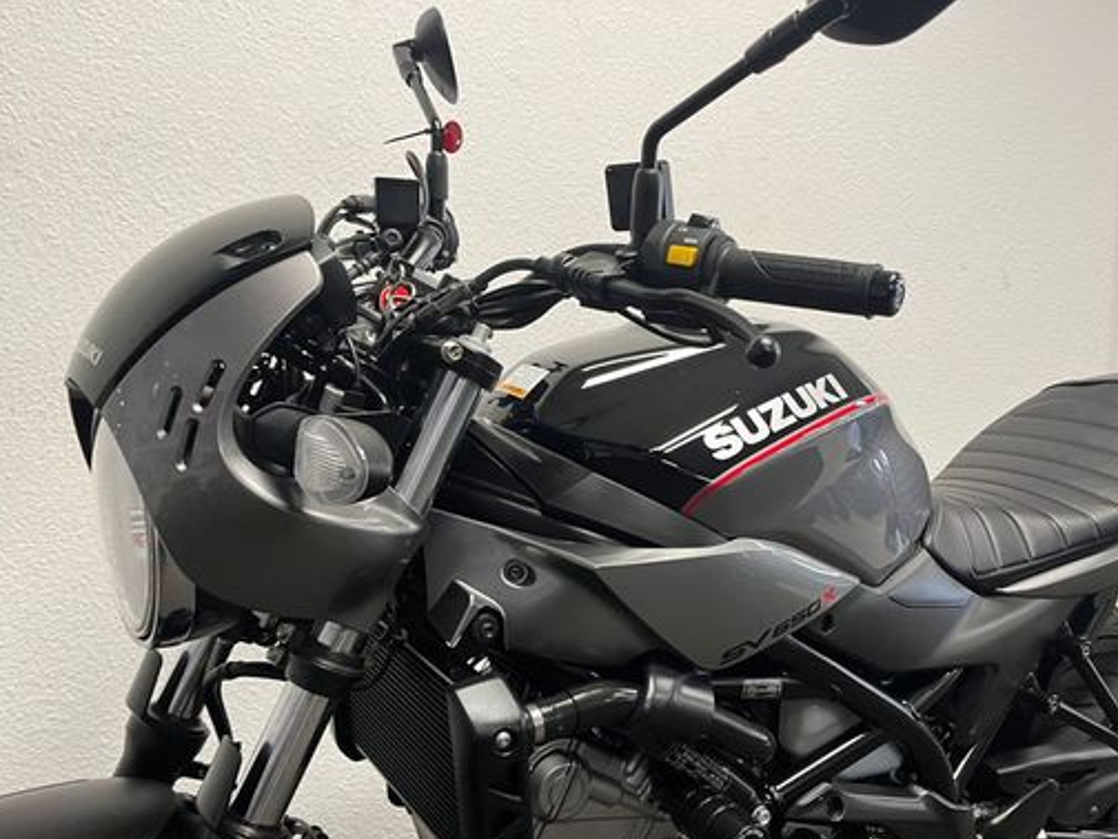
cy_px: 530
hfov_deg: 55.2
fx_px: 1066
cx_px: 630
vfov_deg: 42.6
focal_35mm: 33
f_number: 1.6
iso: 100
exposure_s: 1/50
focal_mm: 5.1
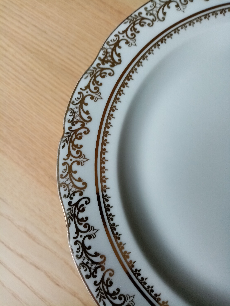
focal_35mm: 26
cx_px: 115
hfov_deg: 53.1
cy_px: 153
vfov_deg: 67.3
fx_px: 230
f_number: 1.8
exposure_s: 1/33.3
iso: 185
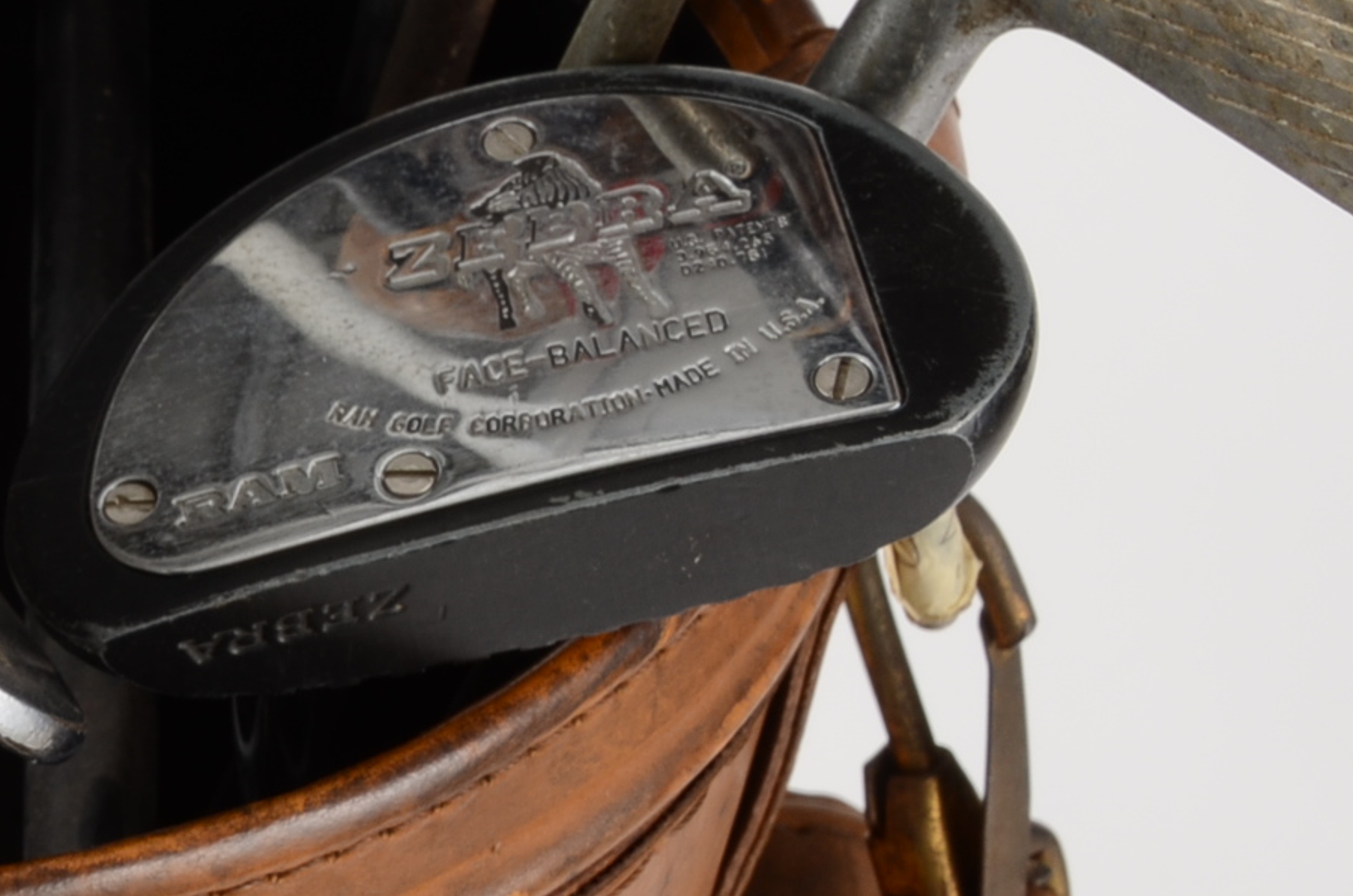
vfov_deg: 8.8
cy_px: 362
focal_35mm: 156
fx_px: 5851
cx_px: -262
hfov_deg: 12.9
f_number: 14
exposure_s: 1/125
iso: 200
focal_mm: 38
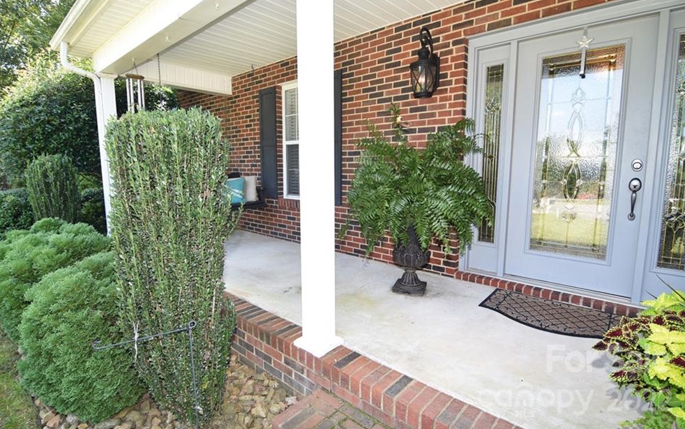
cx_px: 329
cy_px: 208
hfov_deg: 92.6
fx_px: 327
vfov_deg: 66.4
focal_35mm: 18
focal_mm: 11
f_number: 4.5
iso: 200
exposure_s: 1/80
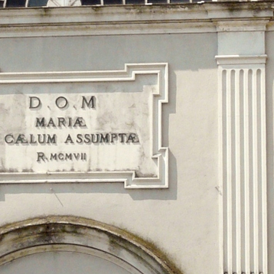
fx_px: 2051
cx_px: 50
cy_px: 95
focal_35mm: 229
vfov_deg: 7.6
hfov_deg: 7.6
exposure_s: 1/500
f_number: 6.3
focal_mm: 9.5
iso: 100
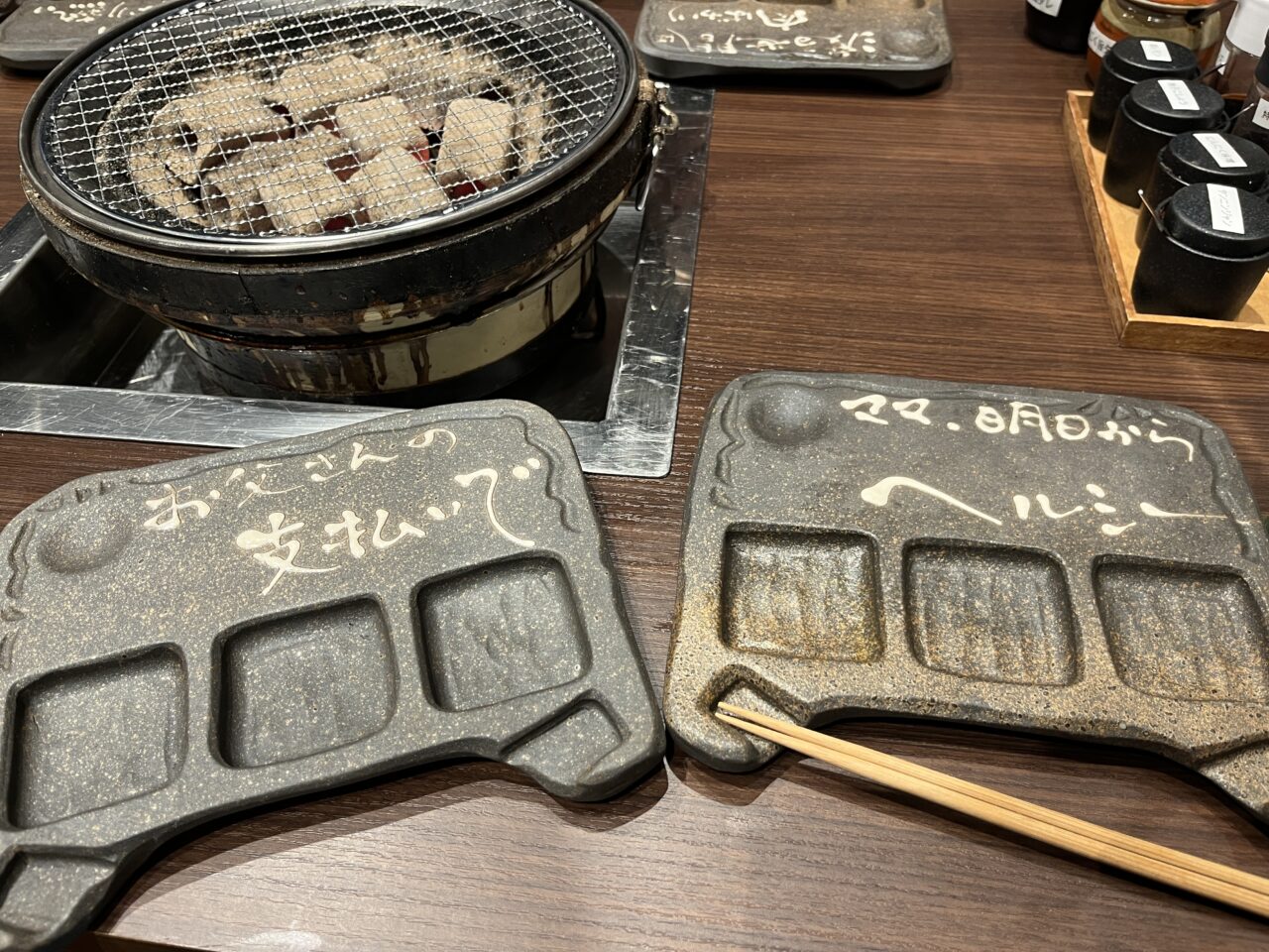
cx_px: 634
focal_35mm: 26
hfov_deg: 67.3
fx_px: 953
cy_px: 476
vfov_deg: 53.1
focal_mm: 5.1
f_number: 1.6
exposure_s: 1/67
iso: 125
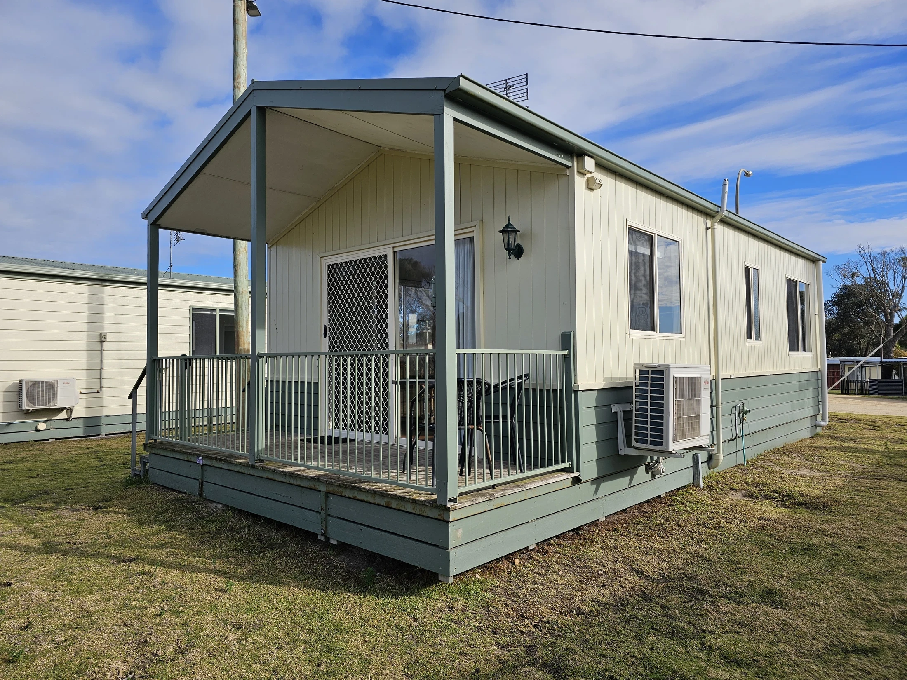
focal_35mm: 23
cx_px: 454
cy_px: 340
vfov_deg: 58.9
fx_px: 603
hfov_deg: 73.9
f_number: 1.7
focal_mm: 6.3
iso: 10
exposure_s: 1/809
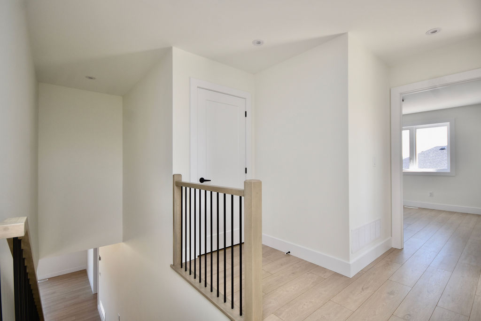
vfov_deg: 72.1
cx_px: 240
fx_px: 220
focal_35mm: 16
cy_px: 160
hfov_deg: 95.0
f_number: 4.5
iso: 200
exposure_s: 1/100
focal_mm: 11
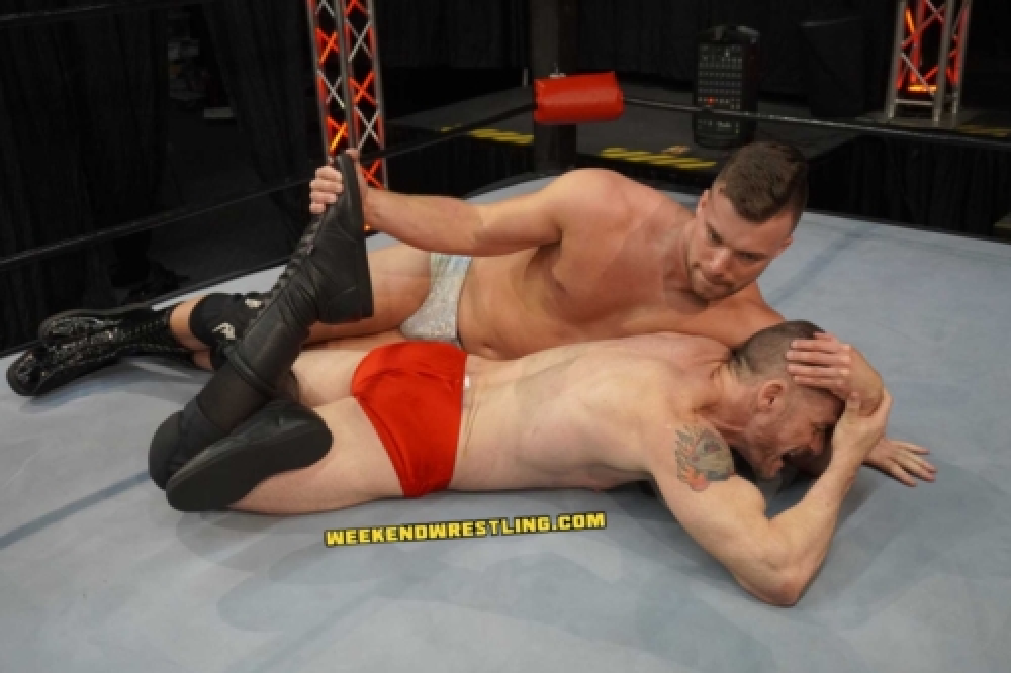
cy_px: 336
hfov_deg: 51.3
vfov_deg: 35.5
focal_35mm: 38
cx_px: 506
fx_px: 1053
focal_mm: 25
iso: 2000
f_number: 4.5
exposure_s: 1/160
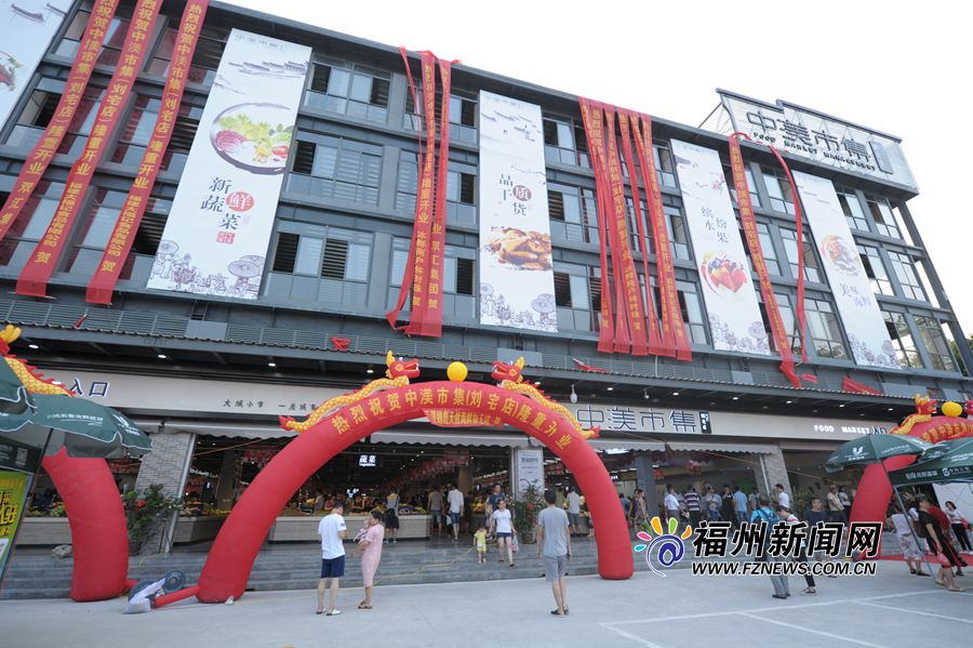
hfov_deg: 96.8
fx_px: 432
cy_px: 324
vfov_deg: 73.7
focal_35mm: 16
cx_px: 486
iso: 200
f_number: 5
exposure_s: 1/100
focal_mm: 16
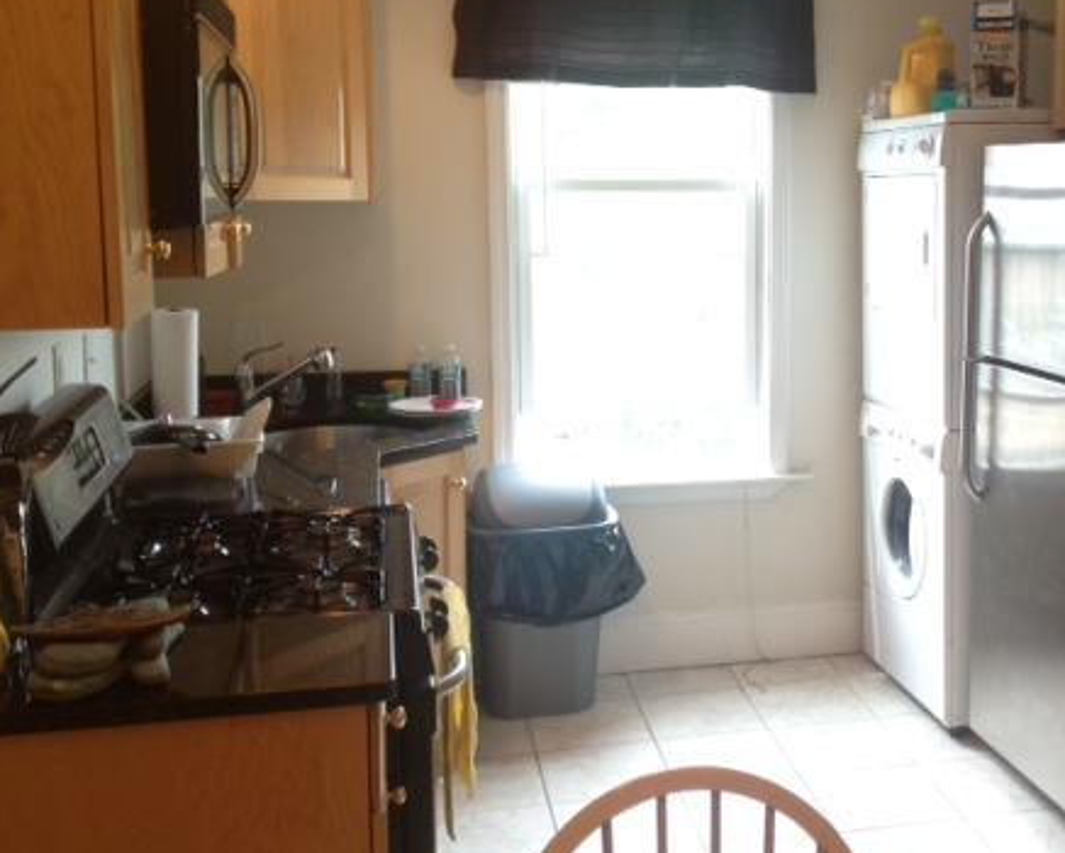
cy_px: 361
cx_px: 775
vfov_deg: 30.2
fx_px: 1577
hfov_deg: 36.6
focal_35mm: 50
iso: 50
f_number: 2.4
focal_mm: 4.28
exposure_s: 1/20
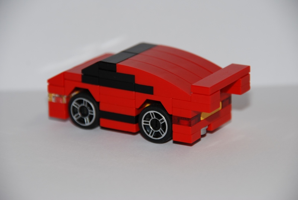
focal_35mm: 300
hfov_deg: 6.9
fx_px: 2487
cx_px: 149
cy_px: 100
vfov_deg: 4.6
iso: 200
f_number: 6.3
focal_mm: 200
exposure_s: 1/60
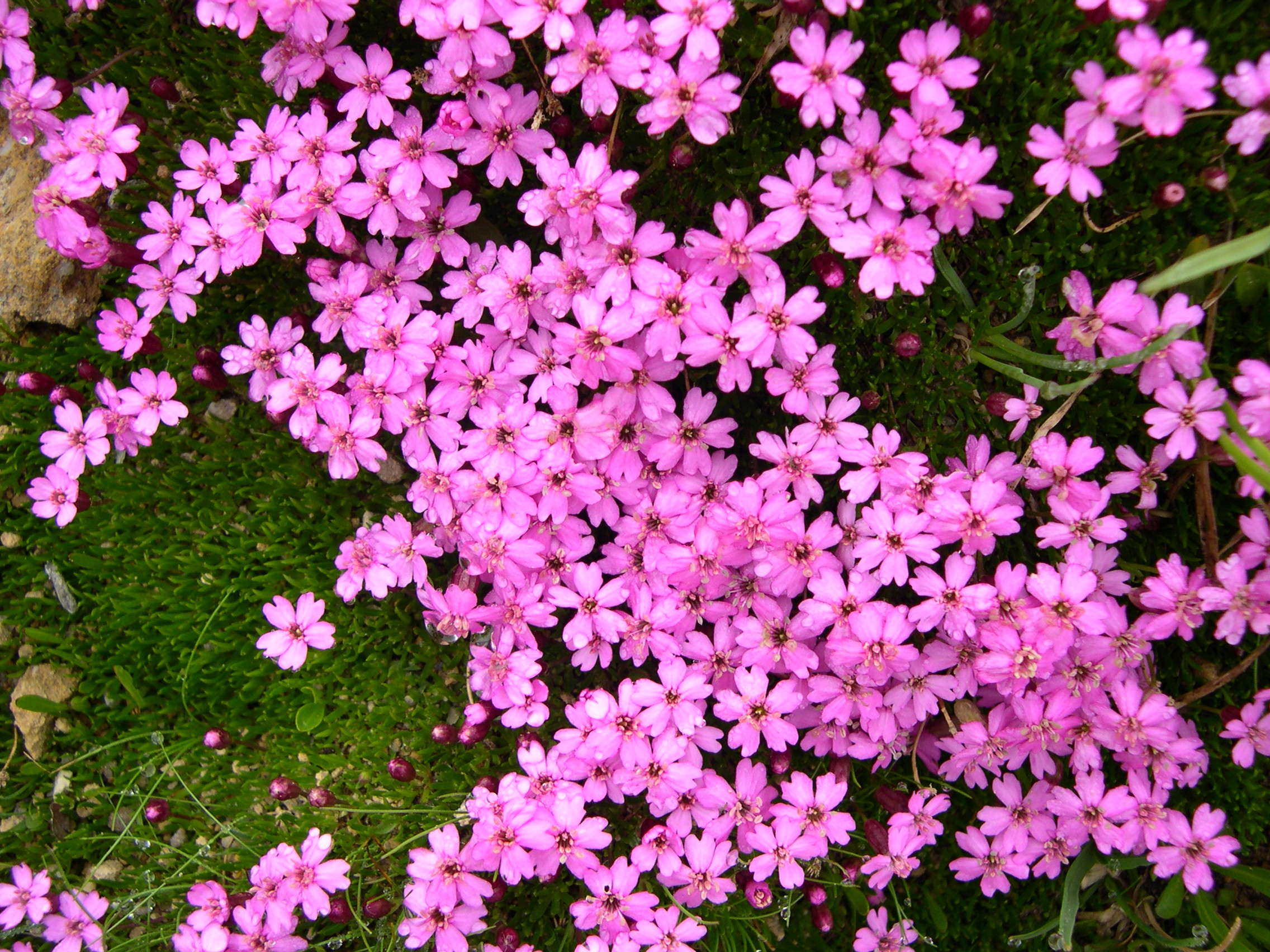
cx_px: 635
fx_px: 1394
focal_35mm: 38
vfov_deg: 37.7
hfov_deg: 49.0
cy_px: 476
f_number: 2.8
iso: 100
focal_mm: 8
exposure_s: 1/170
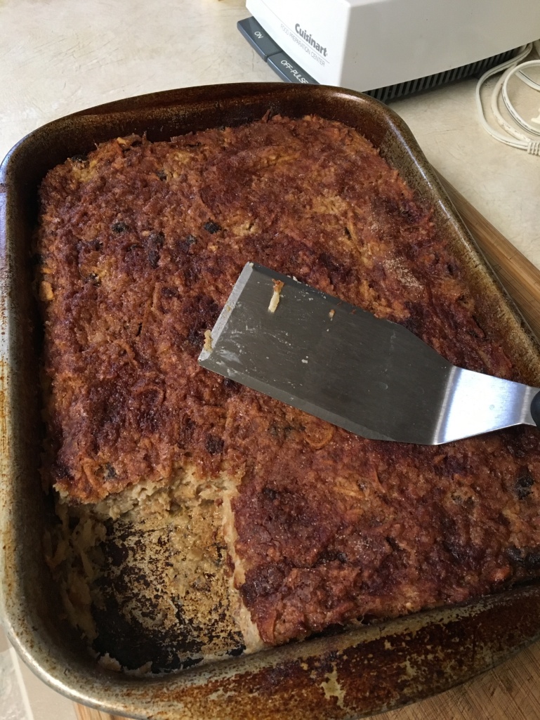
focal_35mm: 29
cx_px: 270
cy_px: 360
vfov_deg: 61.7
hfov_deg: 48.2
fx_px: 603
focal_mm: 4.15
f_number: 2.2
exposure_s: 1/24
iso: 200
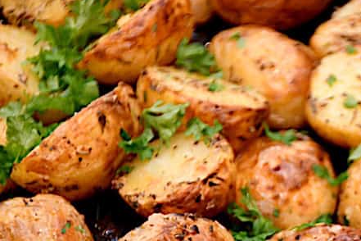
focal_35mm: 244
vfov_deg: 5.6
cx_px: 367
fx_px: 2447
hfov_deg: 8.4
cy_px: 220
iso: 1400
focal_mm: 70
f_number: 5
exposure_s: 1/60
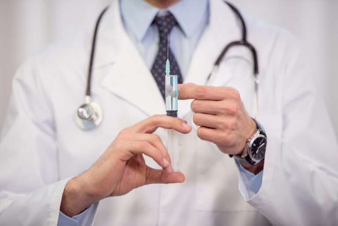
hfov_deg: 11.1
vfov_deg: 7.4
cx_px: 169
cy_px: 113
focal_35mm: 185
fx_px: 1738
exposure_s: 1/100
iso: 250
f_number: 2.8
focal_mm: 185
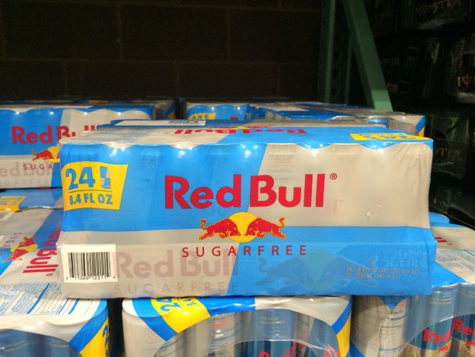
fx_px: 398
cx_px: 238
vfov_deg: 48.2
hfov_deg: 61.7
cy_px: 178
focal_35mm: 29
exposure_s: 1/30
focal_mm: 4.15
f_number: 2.2
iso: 200
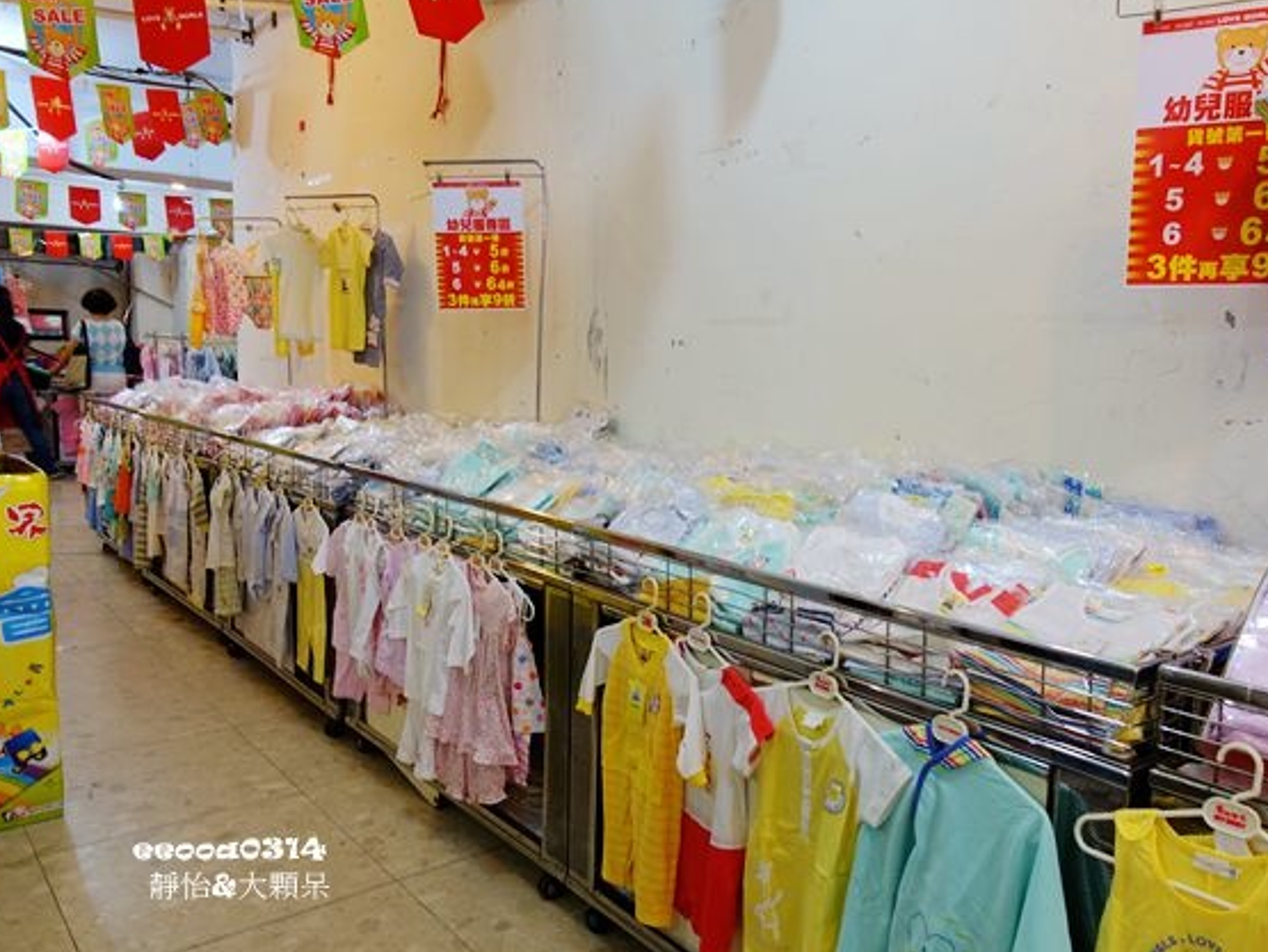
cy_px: 478
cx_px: 711
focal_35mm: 27
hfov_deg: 65.1
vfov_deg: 51.4
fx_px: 990
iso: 125
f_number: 2.8
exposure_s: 1/30
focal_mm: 8.8
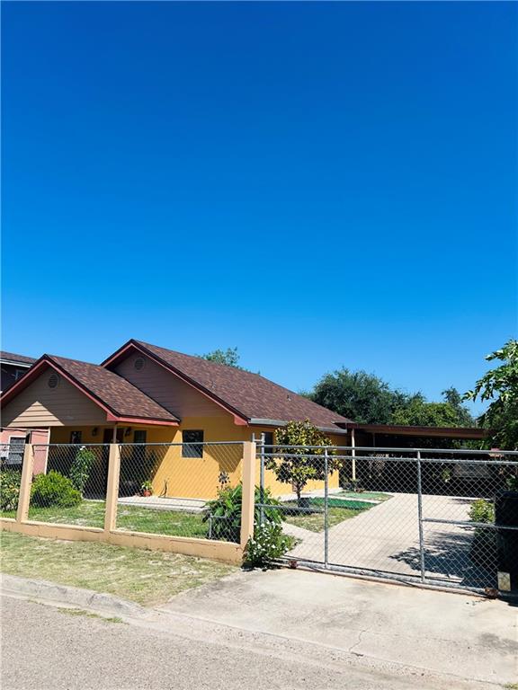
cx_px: 259
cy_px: 345
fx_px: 519
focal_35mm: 26
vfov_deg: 67.3
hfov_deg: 53.1
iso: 50
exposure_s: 1/5076
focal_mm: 5.7
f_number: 1.5
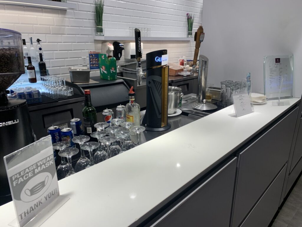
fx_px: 227
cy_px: 114
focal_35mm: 26
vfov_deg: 53.1
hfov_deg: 67.3
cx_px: 151
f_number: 1.8
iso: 40
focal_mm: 4.25
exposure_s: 1/120
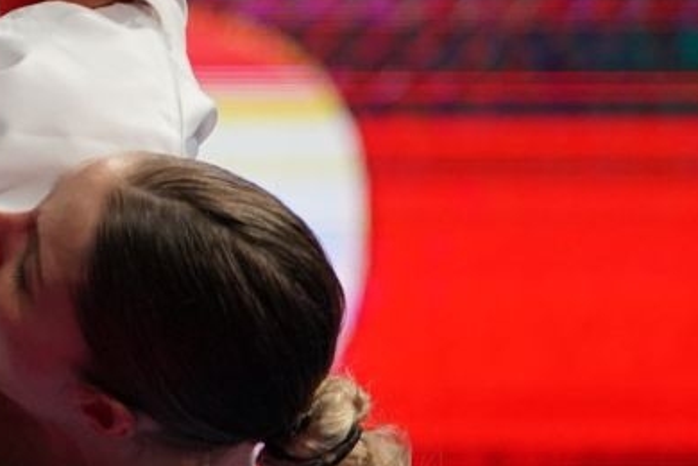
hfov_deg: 2.4
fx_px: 16460
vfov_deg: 1.6
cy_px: 7
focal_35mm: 849
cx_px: -900
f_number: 2.8
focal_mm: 184
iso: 2000
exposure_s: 1/1000
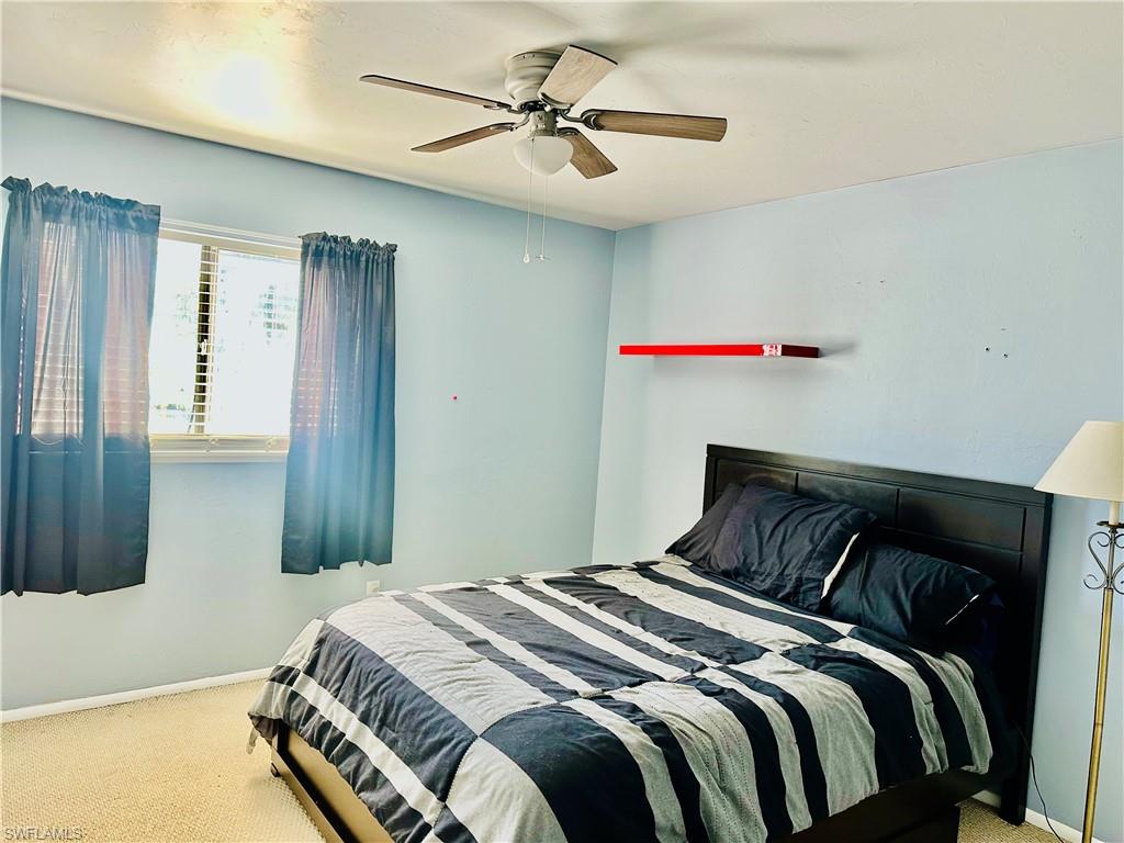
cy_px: 422
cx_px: 562
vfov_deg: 56.8
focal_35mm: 24
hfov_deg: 71.6
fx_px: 779
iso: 125
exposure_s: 1/121
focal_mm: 6.86
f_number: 1.78
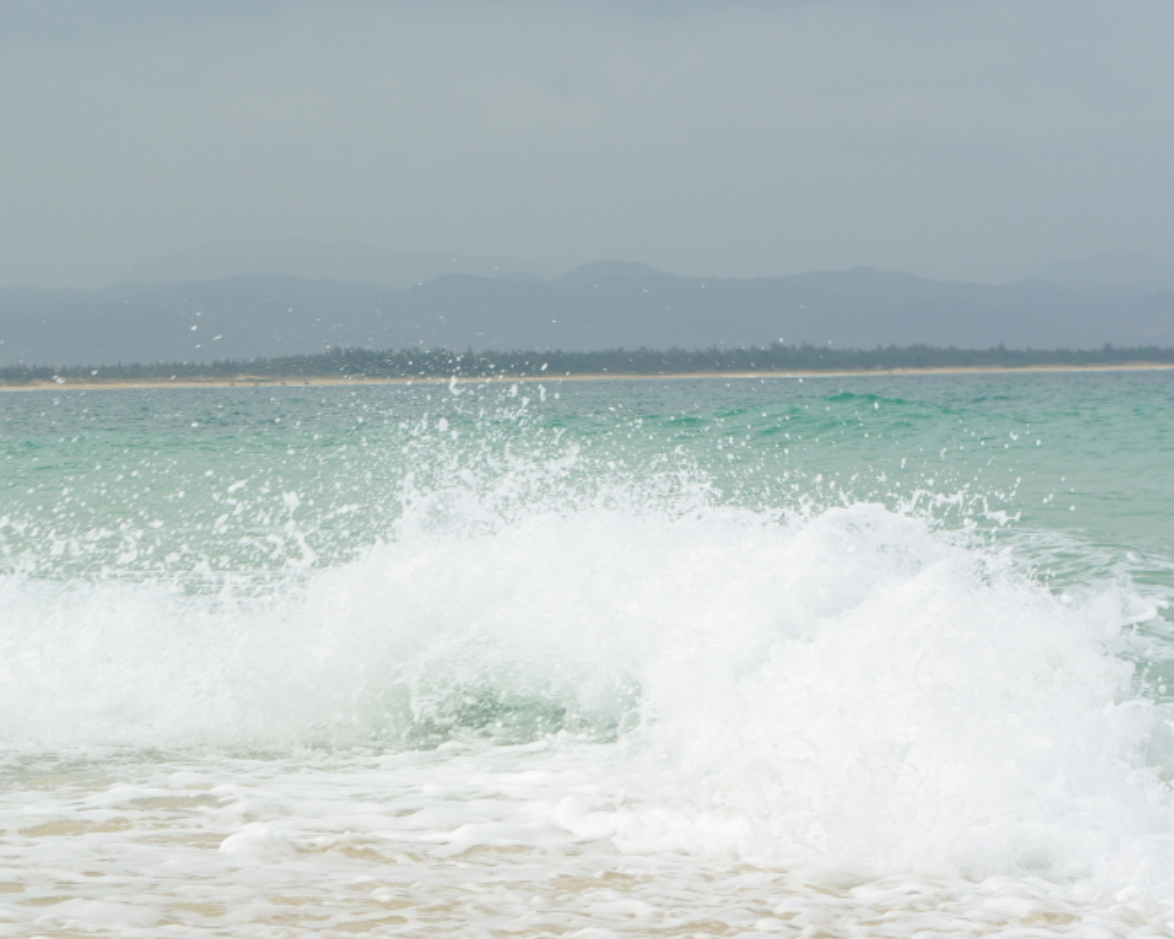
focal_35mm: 119
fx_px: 4134
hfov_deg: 16.2
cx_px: 462
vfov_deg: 13.0
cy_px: 485
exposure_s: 1/250
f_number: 9.5
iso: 100
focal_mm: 55
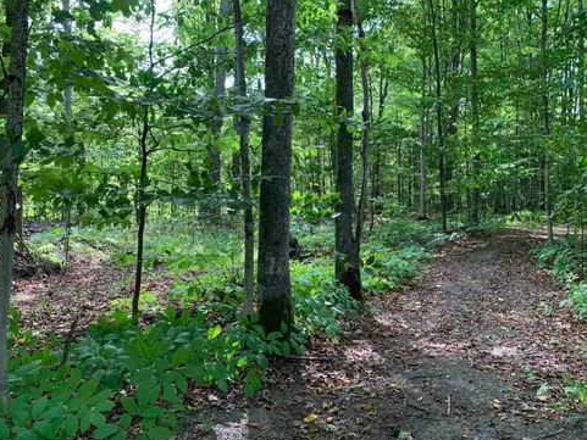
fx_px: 458
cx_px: 298
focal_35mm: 27
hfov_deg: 65.3
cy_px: 218
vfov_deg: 51.4
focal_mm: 4.25
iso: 64
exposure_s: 1/121
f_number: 1.8
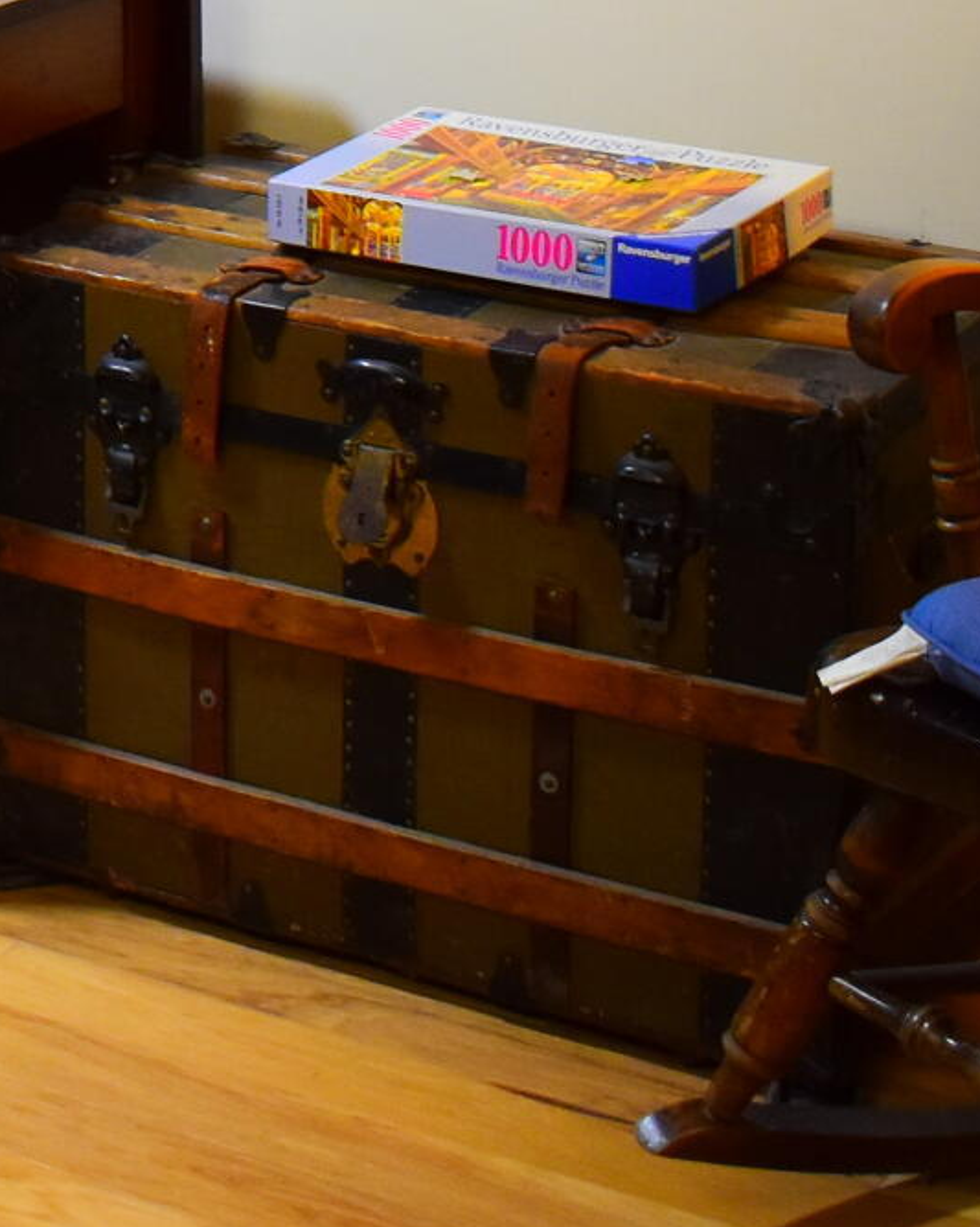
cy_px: -443
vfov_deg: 15.9
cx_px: -781
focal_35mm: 114
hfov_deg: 12.4
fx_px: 4136
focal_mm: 18
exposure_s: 1/60
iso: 800
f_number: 4
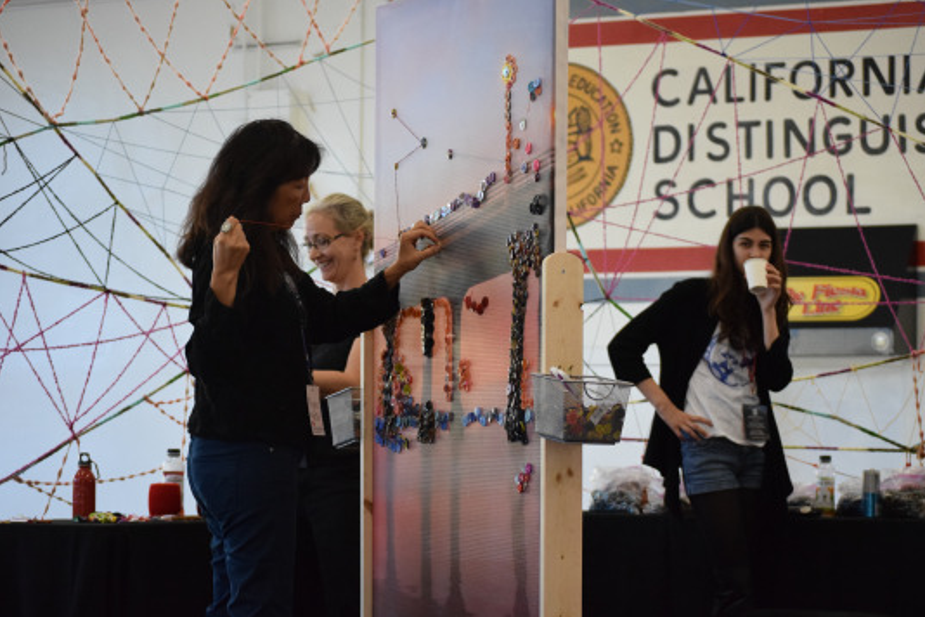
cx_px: 466
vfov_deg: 15.0
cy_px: 308
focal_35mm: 91
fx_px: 2338
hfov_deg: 22.4
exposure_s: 1/500
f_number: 4.2
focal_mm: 60
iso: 3200
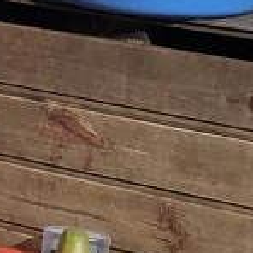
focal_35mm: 168
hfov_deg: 9.1
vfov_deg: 10.4
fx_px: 1389
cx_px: -395
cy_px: 36
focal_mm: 5.4
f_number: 1.8
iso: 800
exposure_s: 1/25
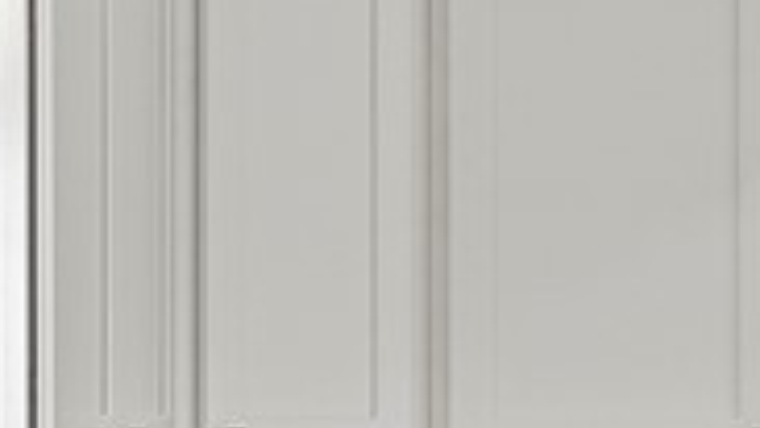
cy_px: 420
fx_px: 4394
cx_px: 791
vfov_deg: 5.6
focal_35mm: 218
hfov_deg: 9.8
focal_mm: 35
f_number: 8
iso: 800
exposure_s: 1/3
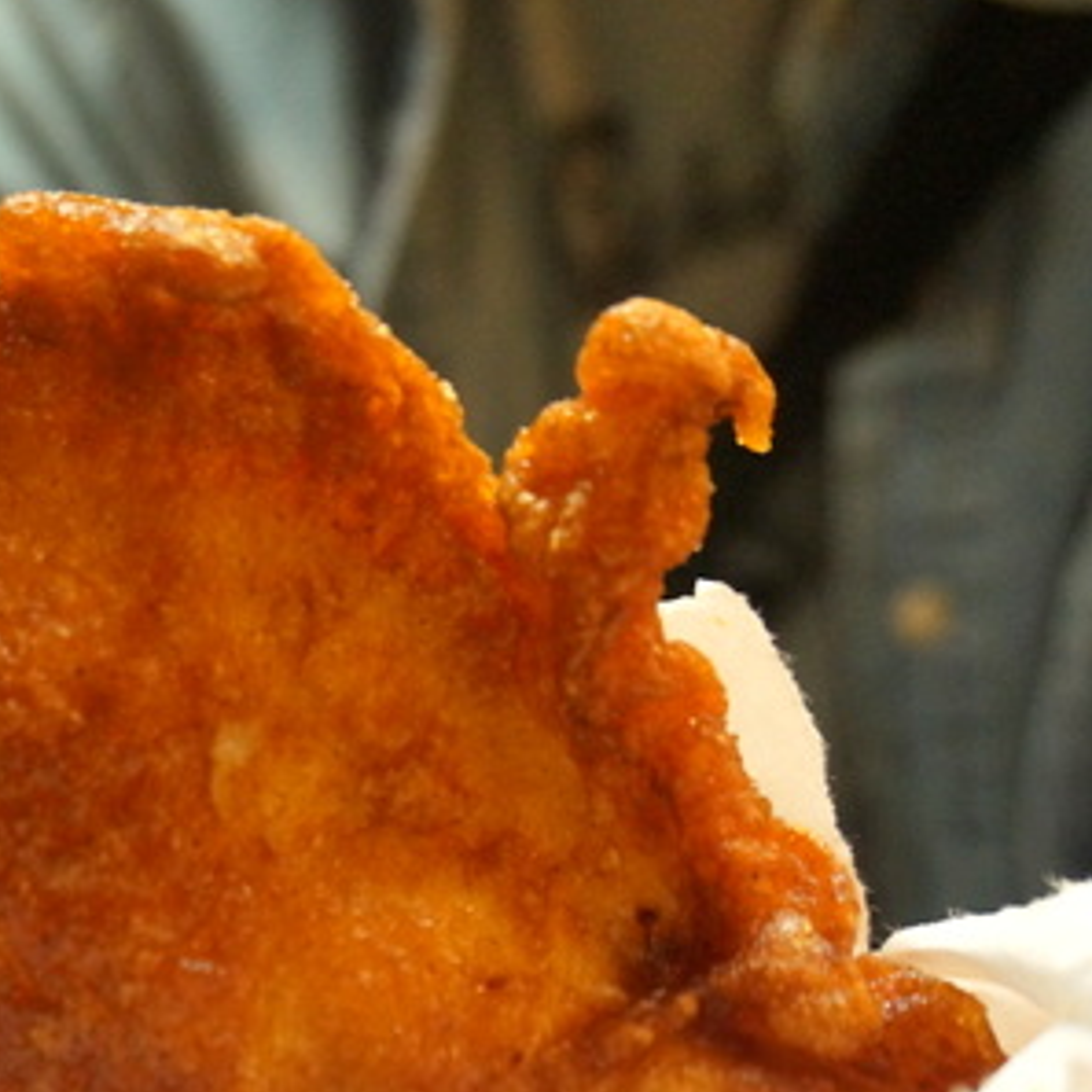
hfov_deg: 25.5
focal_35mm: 66
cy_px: 757
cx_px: 154
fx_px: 2356
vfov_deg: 25.9
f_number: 4.5
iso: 2000
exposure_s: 1/160
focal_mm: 24
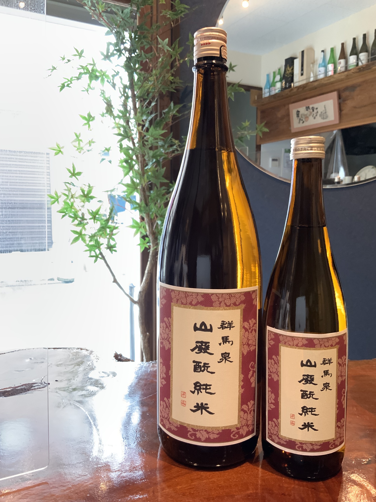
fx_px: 420
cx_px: 188
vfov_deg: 61.7
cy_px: 251
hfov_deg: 48.2
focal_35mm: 29
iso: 200
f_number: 1.8
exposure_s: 1/33
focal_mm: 3
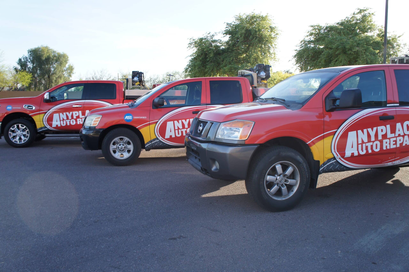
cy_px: 136
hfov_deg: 62.0
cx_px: 204
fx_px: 340
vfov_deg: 43.5
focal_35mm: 30
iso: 200
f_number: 5
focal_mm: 20
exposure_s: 1/250
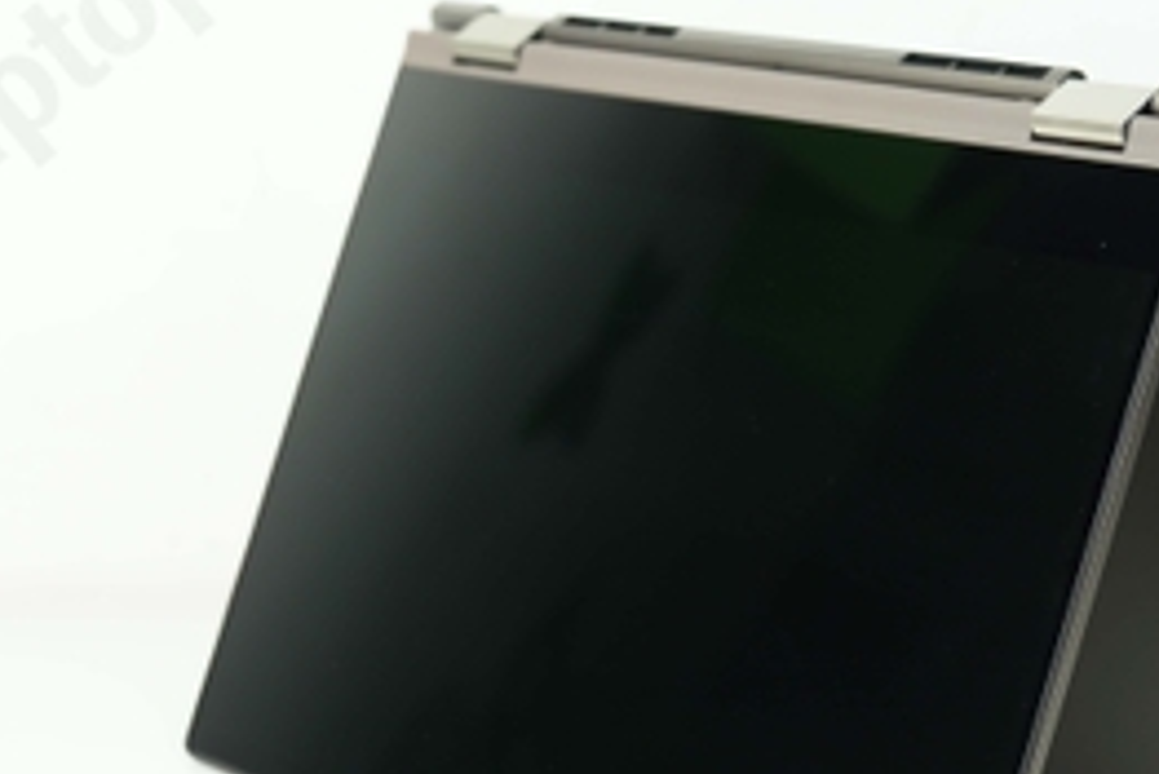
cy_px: 367
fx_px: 3543
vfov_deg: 12.5
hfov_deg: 18.5
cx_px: 836
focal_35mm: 110
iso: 100
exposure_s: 1/60
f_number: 2.8
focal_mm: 32
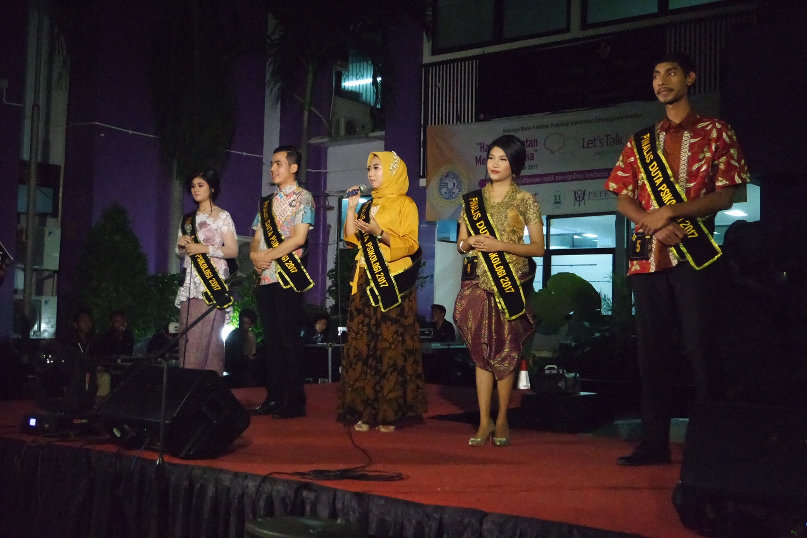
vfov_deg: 28.6
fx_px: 1054
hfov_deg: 41.9
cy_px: 269
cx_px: 404
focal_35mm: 47
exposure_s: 1/100
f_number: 4.5
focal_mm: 31
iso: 12800
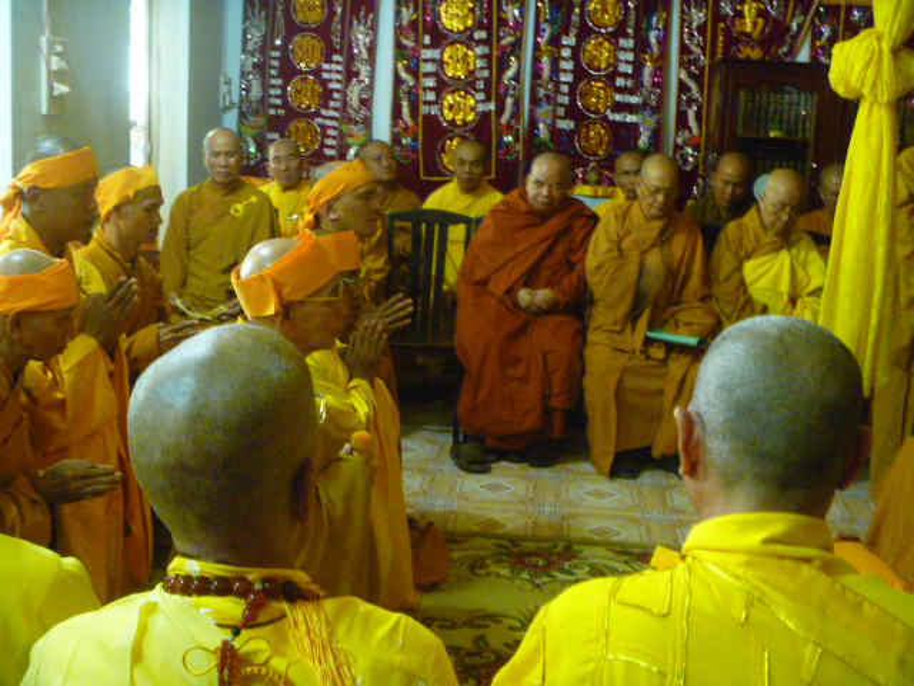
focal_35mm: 44
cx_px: 457
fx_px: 1162
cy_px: 343
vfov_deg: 32.9
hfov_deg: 42.9
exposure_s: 1/8
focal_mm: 7.8
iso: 800
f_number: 3.7
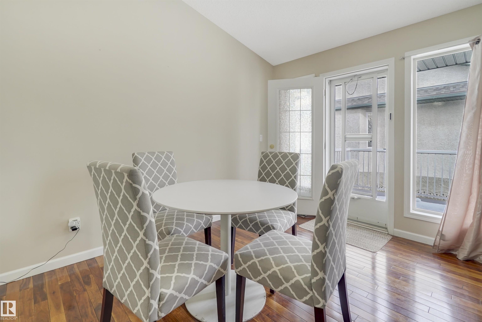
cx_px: 241
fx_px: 214
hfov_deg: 96.7
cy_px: 161
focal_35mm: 16
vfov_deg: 73.8
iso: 1600
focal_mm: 16
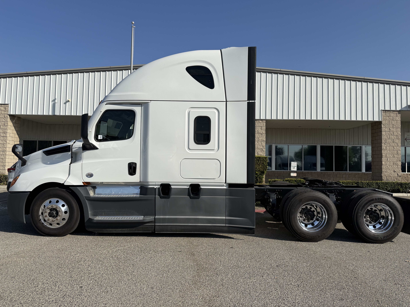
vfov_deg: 56.8
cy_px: 154
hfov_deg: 71.6
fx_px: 284
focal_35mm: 24
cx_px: 205
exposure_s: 1/7353
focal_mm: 6.76
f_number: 1.78
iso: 80
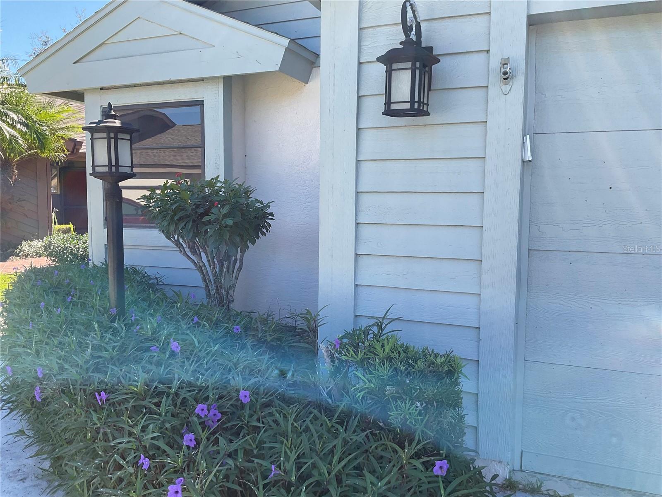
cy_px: 248
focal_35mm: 29
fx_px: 555
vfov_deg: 48.2
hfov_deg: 61.7
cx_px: 331
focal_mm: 3
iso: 16
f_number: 1.8
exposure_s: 1/442
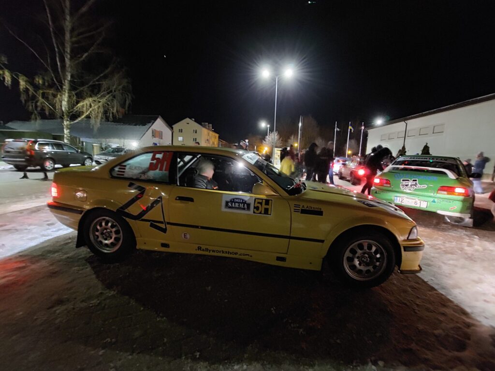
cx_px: 248
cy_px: 186
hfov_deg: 106.2
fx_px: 186
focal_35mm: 13
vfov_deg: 89.9
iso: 800
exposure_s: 1/5
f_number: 2.2
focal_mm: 1.74
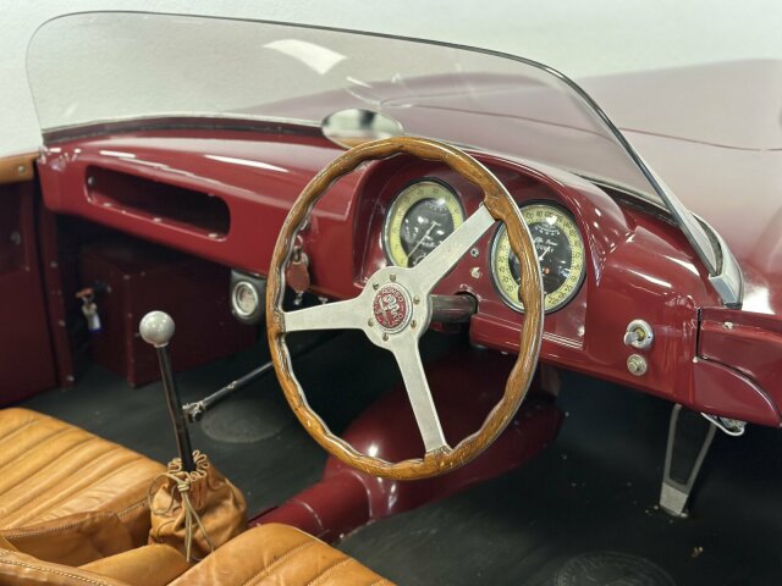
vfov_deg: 30.3
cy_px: 293
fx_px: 1084
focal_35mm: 48
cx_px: 391
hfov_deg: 39.7
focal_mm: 6.86
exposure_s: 1/60
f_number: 1.78
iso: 320
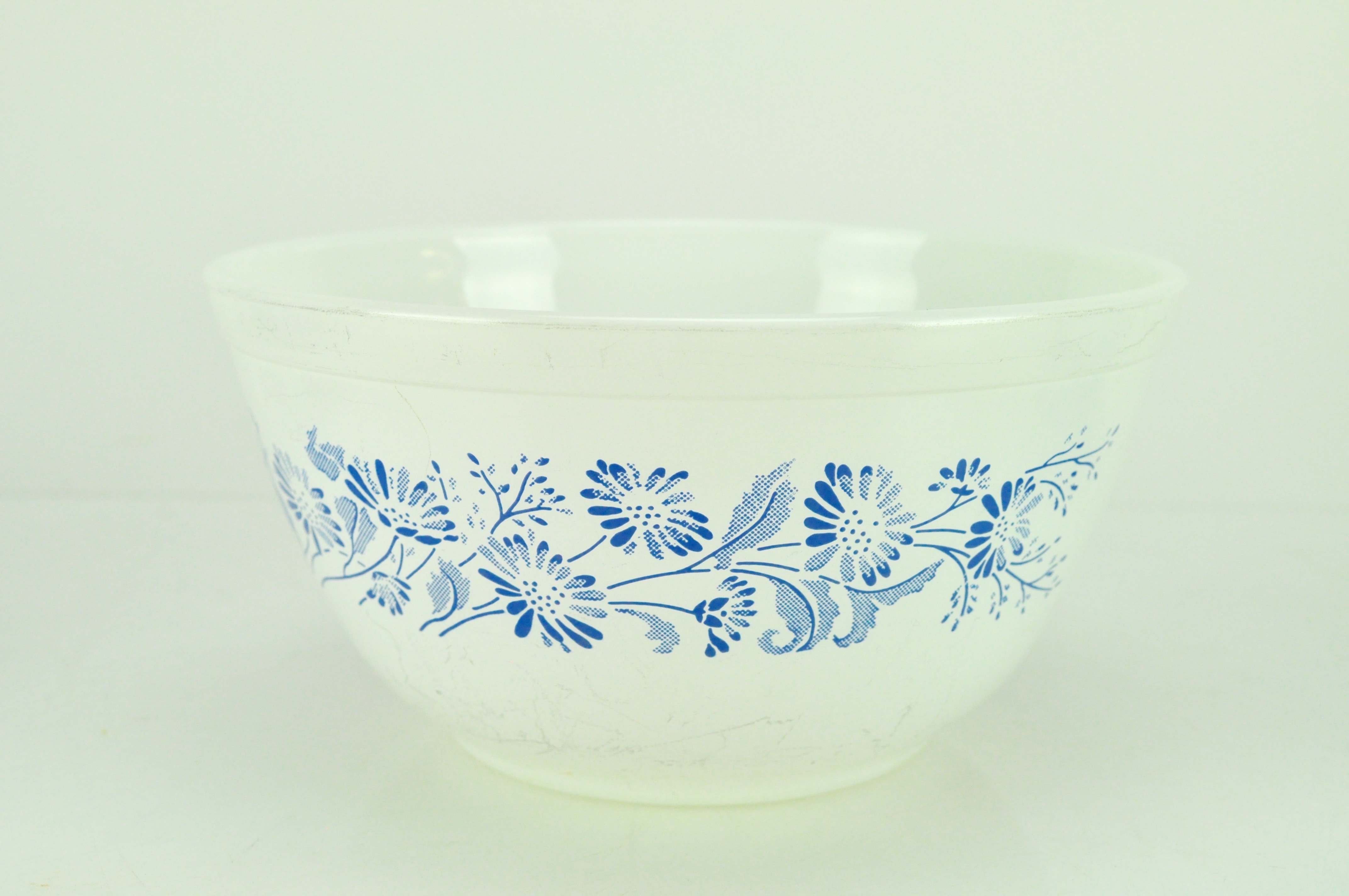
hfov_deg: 36.9
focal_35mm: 54
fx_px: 2021
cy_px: 448
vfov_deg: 25.0
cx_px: 674
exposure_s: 1/200
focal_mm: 36
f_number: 8
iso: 1100
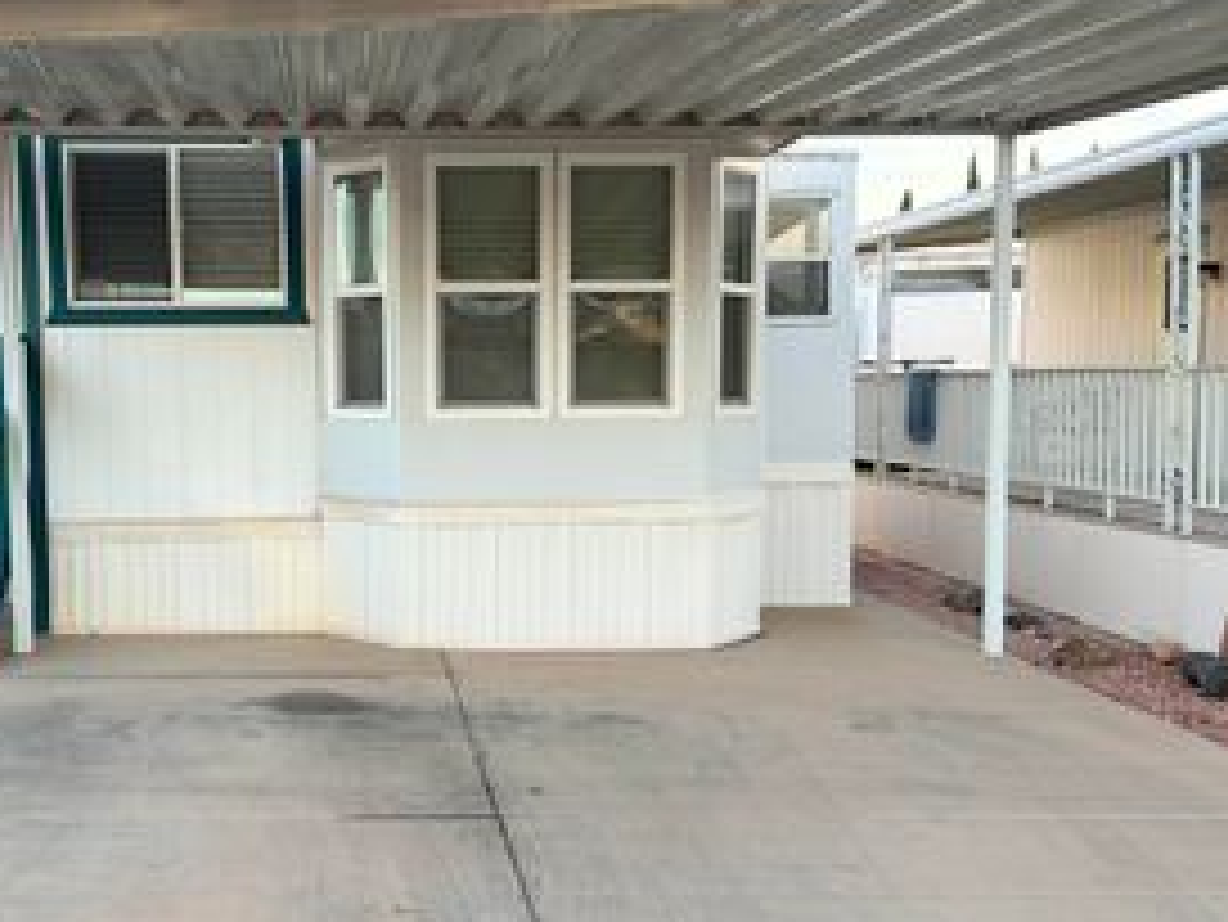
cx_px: 445
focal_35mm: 44
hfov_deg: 42.5
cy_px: 515
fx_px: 1562
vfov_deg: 32.9
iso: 80
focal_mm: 6.86
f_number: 1.78
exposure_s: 1/322
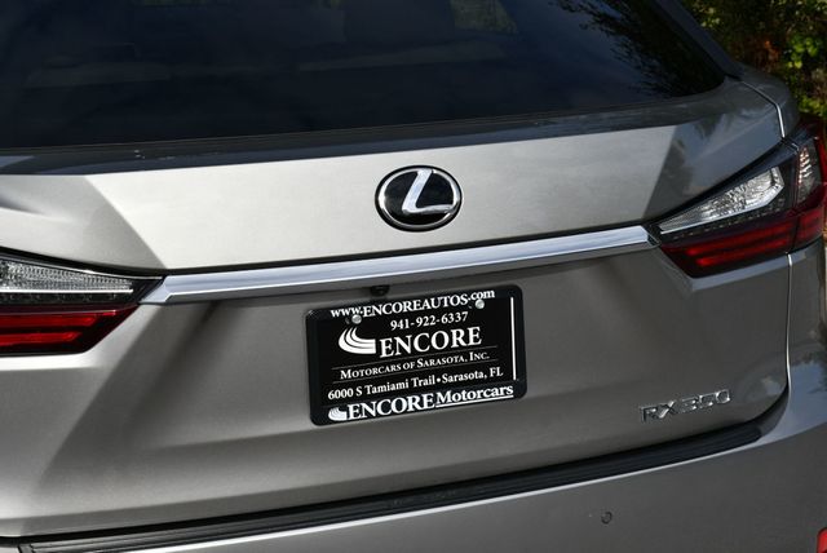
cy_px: 276
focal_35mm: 68
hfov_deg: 29.6
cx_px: 414
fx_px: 1563
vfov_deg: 20.1
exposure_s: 1/400
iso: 100
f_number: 10
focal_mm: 34
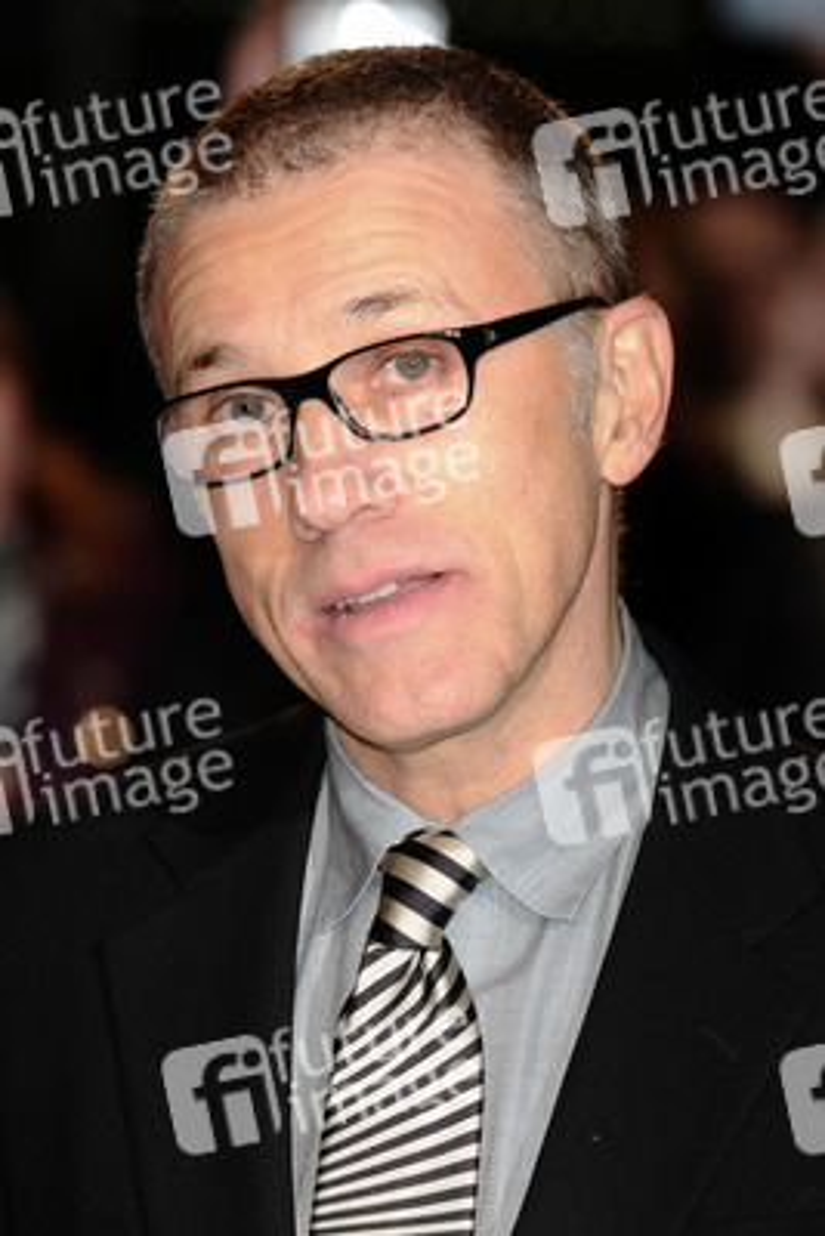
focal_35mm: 232
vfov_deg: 8.9
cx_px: 412
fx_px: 7985
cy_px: 618
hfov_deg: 5.9
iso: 320
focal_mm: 155
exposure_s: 1/200
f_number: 4
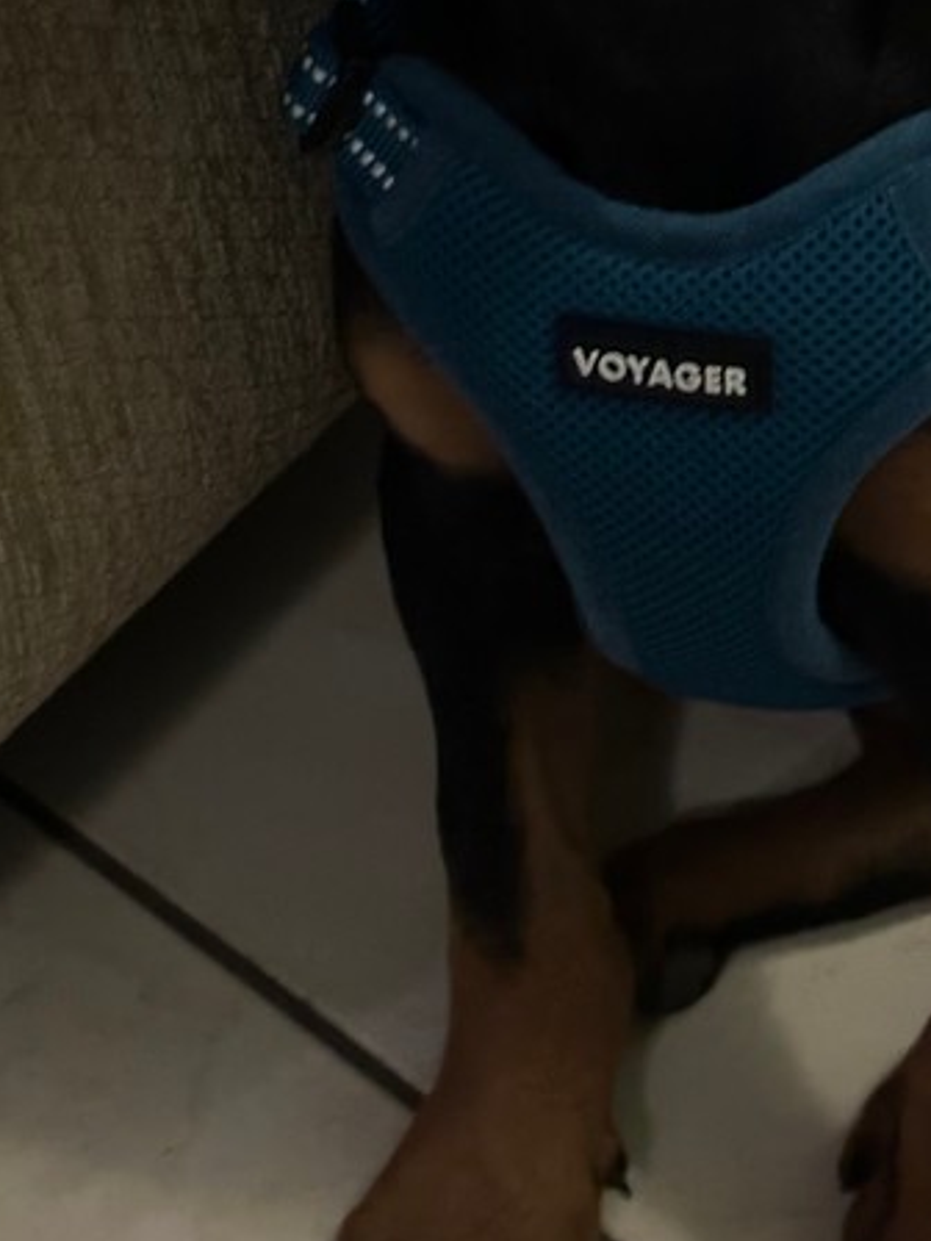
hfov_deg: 13.6
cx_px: 870
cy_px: 186
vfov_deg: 18.0
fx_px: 3873
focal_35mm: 108
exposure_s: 1/15
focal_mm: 6.86
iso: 800
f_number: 1.78
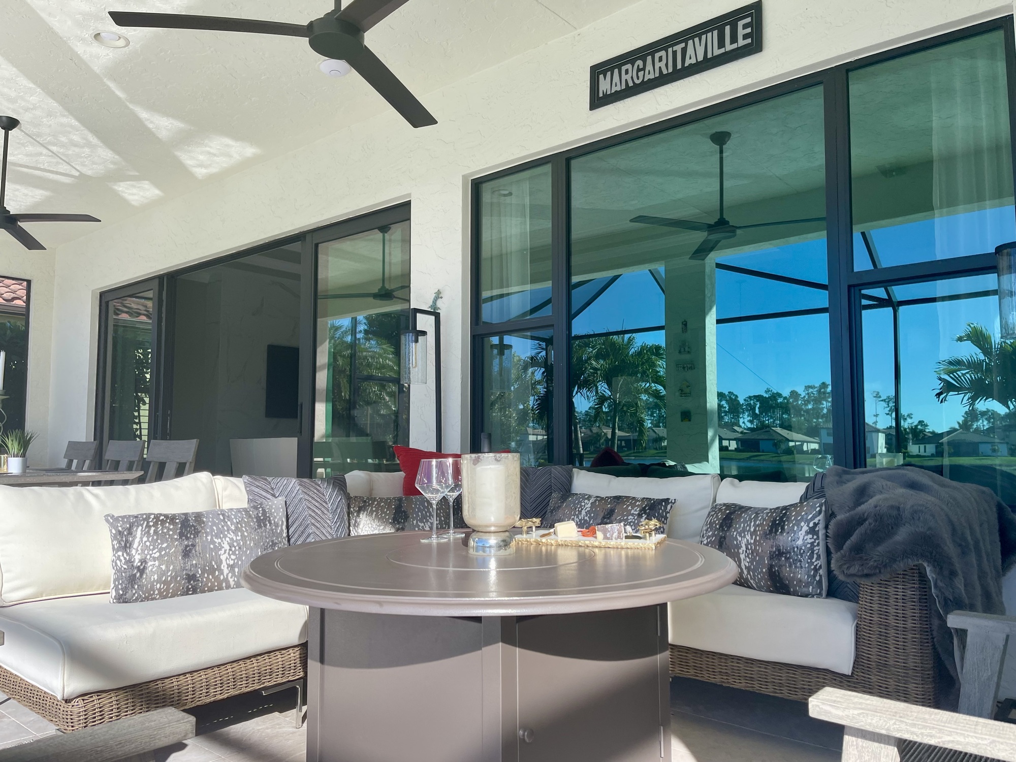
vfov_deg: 53.1
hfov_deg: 67.3
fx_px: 763
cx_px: 508
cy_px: 381
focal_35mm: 26
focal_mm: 5.1
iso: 32
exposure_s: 1/704
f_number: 1.6
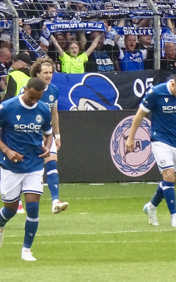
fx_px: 6547
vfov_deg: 2.5
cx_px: -167
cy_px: -43
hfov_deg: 1.5
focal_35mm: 853
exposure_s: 1/250
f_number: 6.3
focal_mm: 35.17
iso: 160
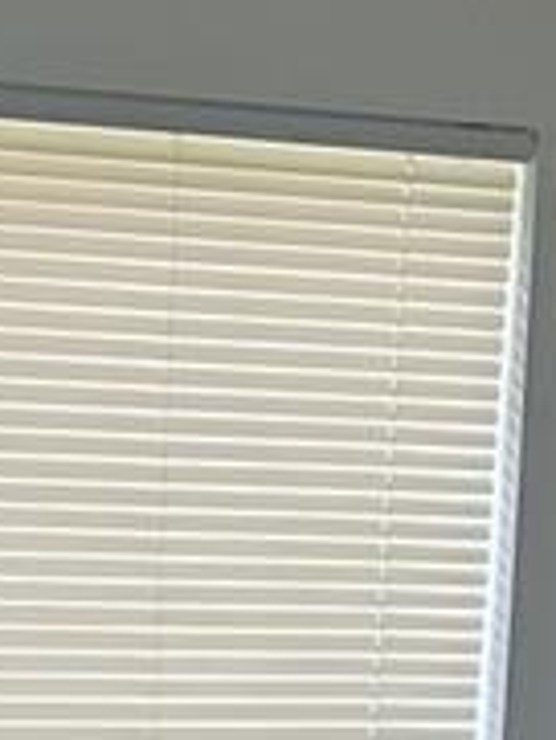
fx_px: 3679
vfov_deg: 10.7
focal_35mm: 172
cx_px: -151
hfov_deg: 8.5
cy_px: 1366
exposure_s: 1/211
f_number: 1.5
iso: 40
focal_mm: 5.7
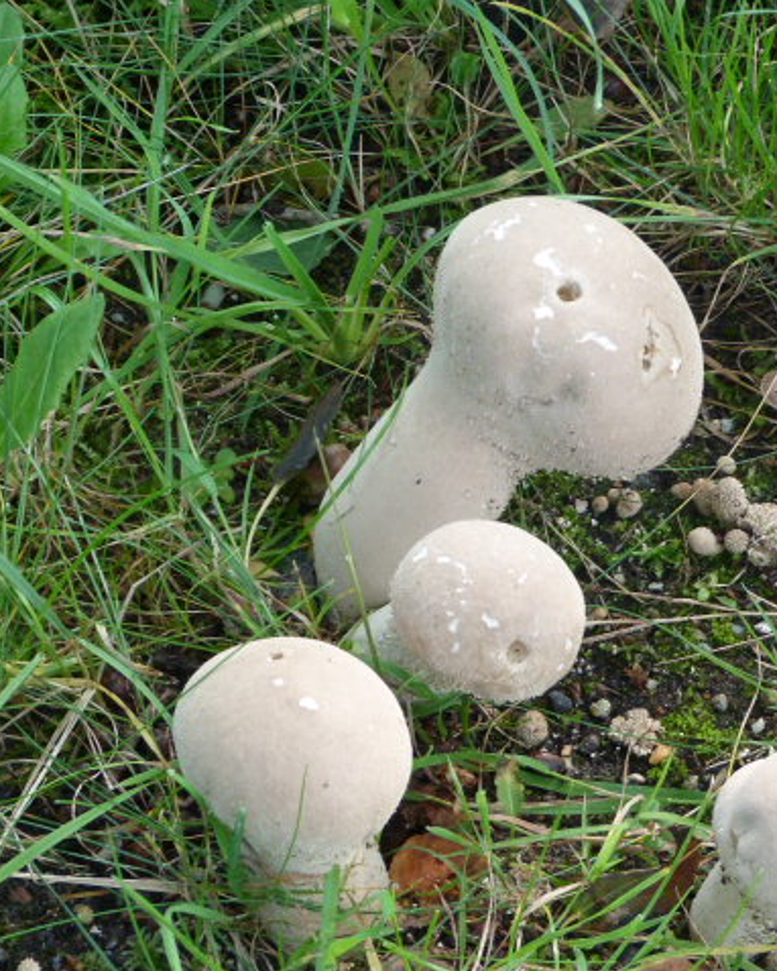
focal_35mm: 165
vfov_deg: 11.7
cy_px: 487
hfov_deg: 9.4
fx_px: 4740
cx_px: 494
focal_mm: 22.7
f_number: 3.6
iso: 200
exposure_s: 1/80
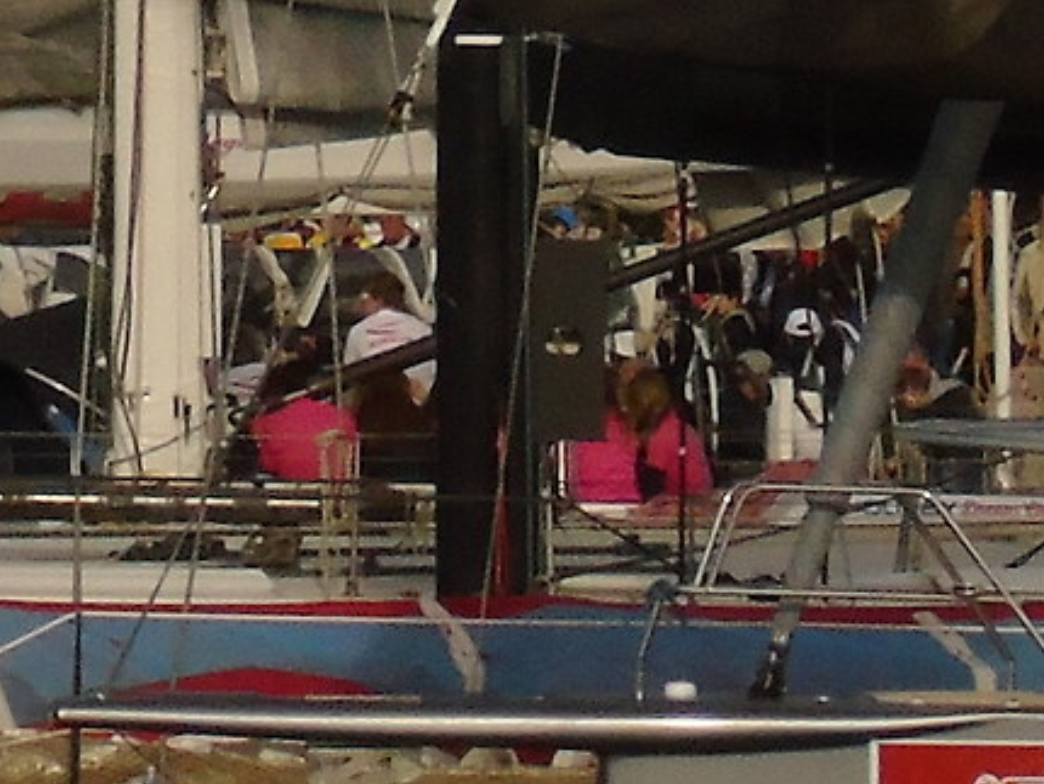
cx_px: -588
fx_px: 23900
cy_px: -206
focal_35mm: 792
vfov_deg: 1.9
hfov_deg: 2.5
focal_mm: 25
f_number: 7.8
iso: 200
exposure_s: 1/1000
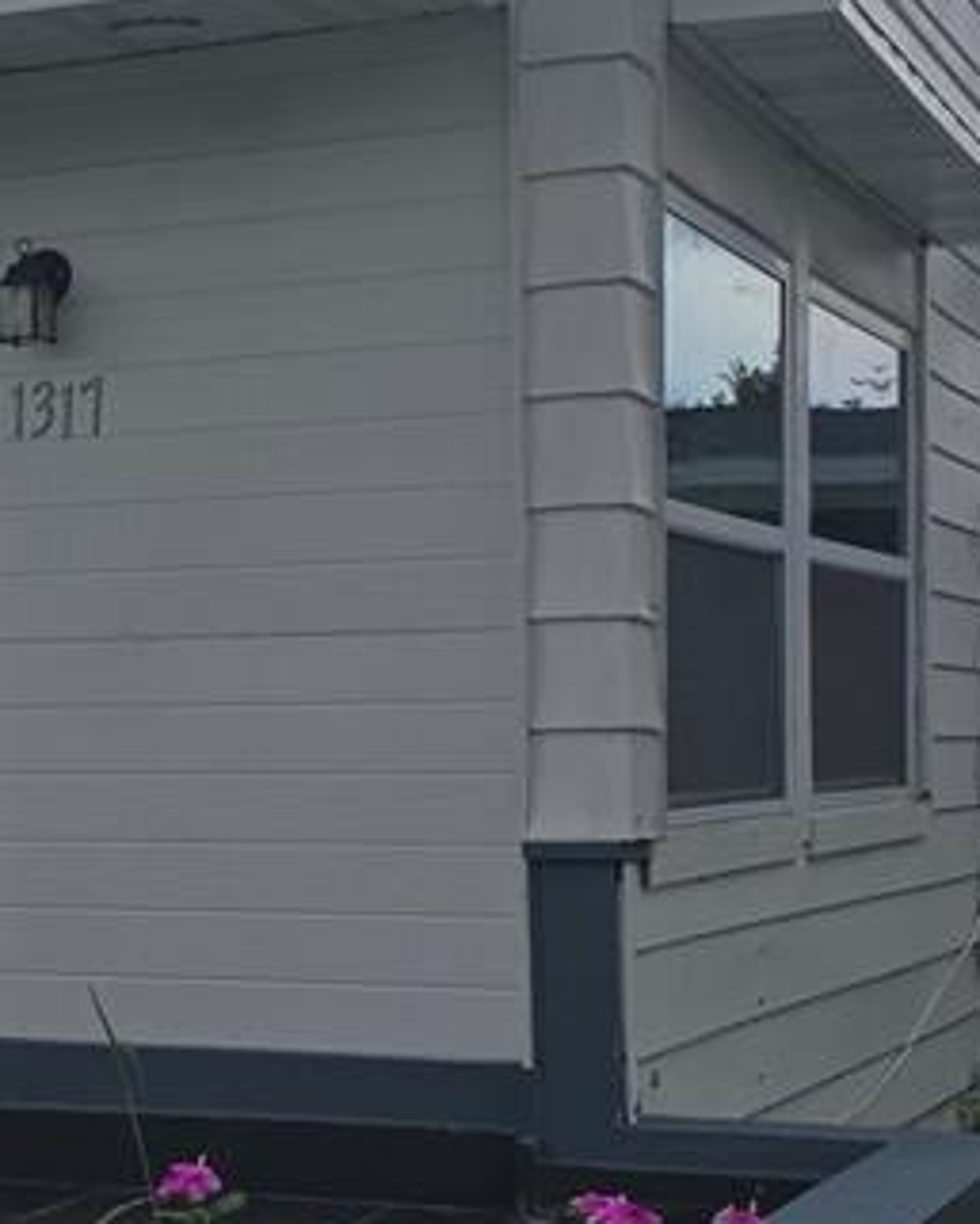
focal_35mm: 84
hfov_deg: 17.9
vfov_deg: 22.7
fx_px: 3044
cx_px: 34
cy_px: 747
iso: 12
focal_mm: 6.3
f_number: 1.7
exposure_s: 1/736
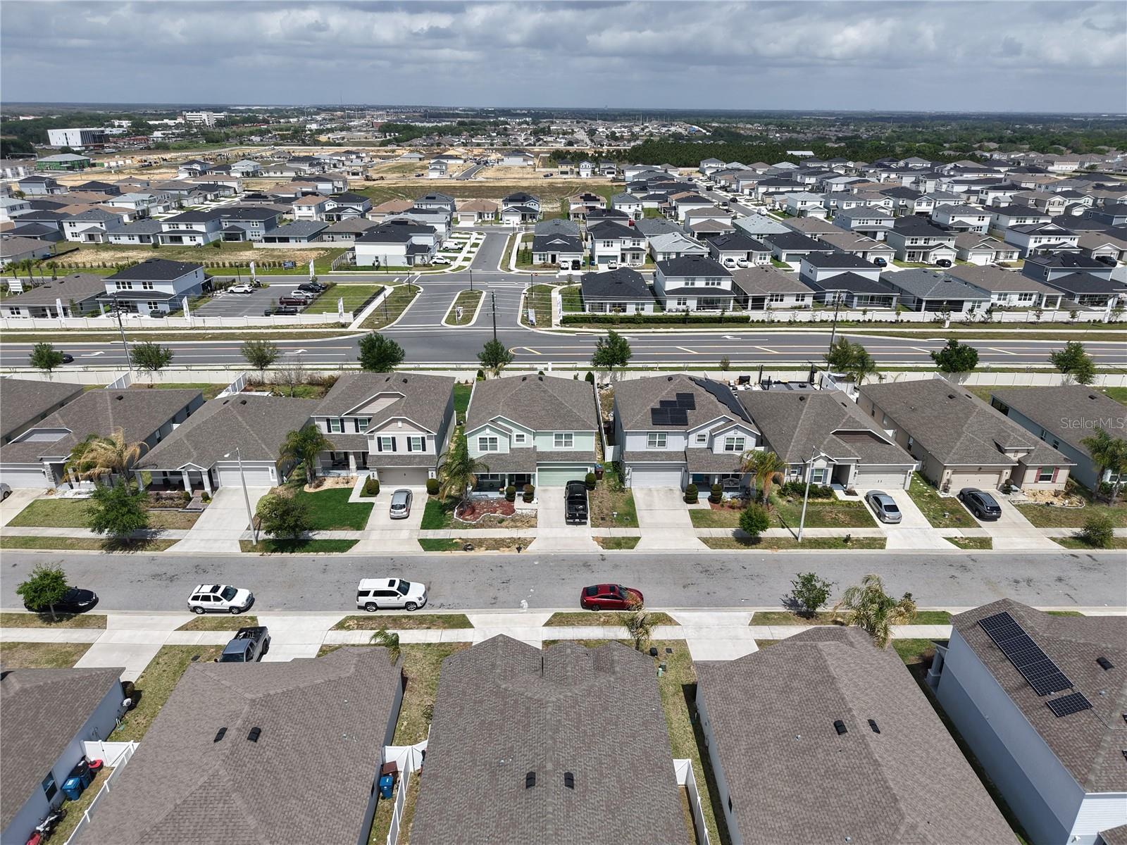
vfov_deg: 56.8
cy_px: 422
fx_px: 781
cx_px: 564
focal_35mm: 24
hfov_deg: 71.6
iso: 110
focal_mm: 8.67
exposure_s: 1/5000
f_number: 1.8
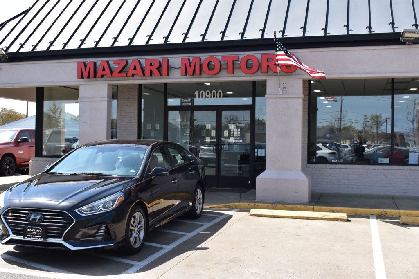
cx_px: 210
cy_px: 140
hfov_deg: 46.4
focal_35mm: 42
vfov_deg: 31.9
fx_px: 489
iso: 400
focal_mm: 28
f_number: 10
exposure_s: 1/320
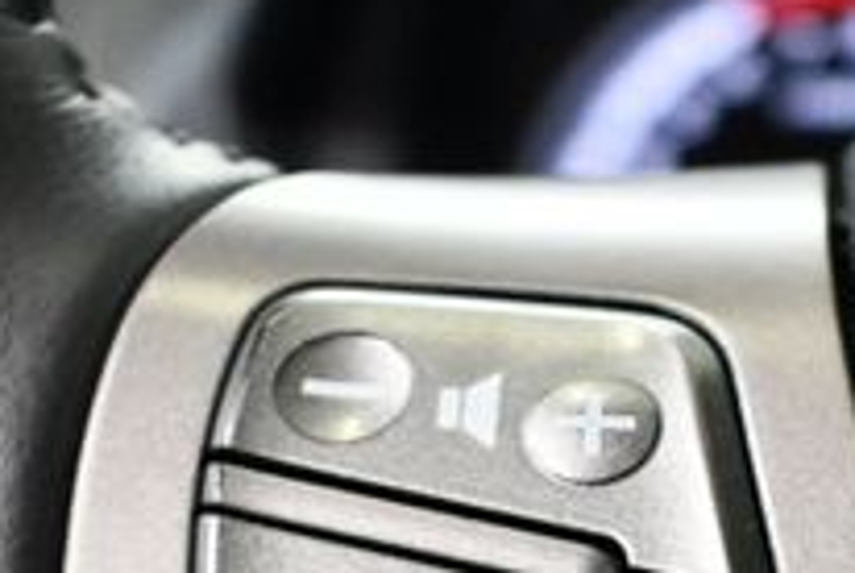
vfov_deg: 11.8
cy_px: 797
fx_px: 2664
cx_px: 577
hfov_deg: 18.2
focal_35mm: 112
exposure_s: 1/125
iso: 3200
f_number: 3.5
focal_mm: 18
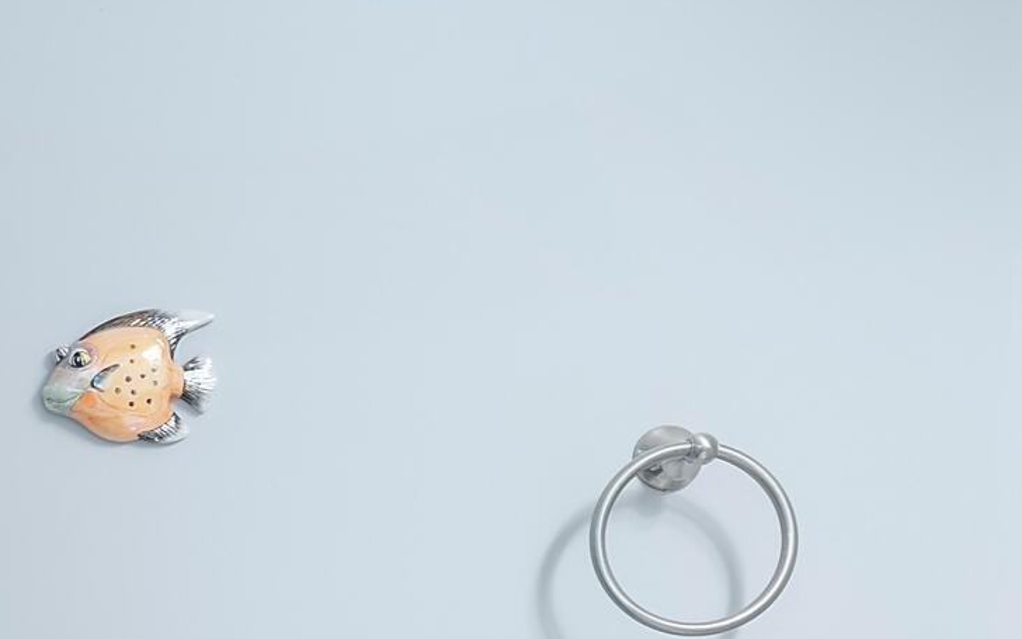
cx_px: -333
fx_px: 1755
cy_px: 781
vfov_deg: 19.4
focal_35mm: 63
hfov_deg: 26.9
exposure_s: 1/3
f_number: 4.5
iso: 100
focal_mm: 10
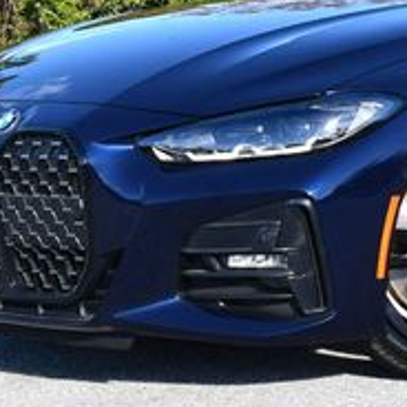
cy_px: -35
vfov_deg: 10.1
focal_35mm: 172
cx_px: 482
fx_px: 2288
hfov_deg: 10.0
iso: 200
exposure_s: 1/250
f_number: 7.1
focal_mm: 29
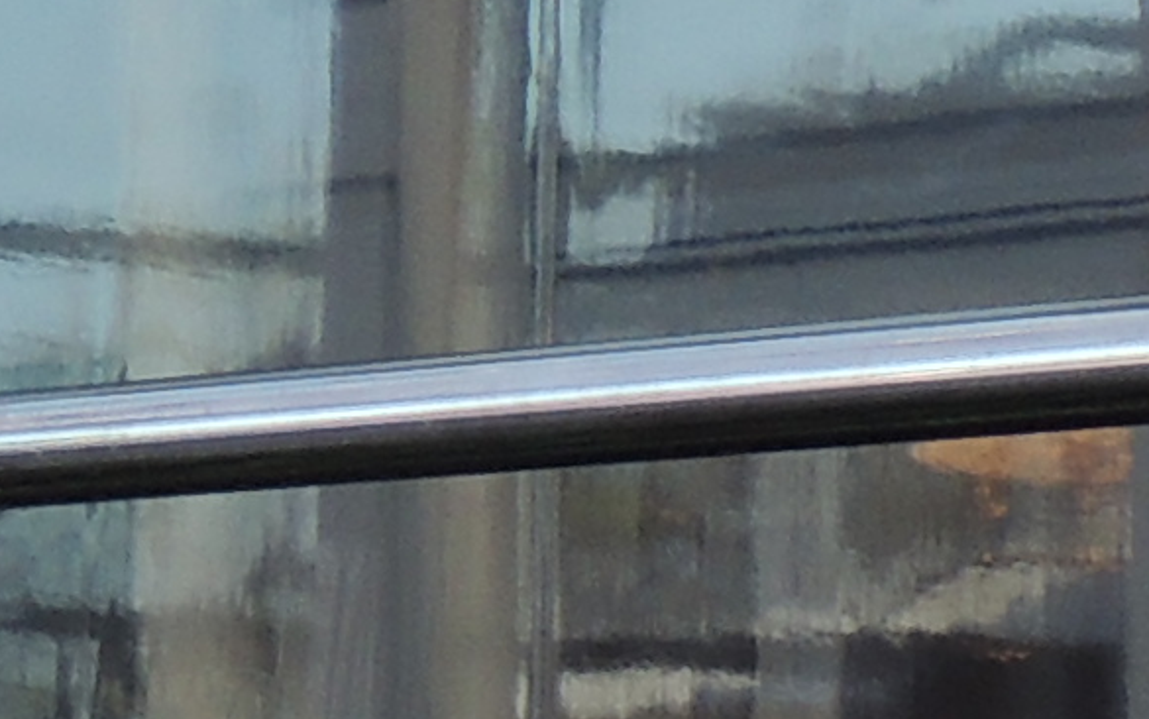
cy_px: -858
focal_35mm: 359
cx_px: -2102
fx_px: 11245
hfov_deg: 5.5
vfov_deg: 3.6
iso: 100
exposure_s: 1/200
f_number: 3.4
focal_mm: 7.6
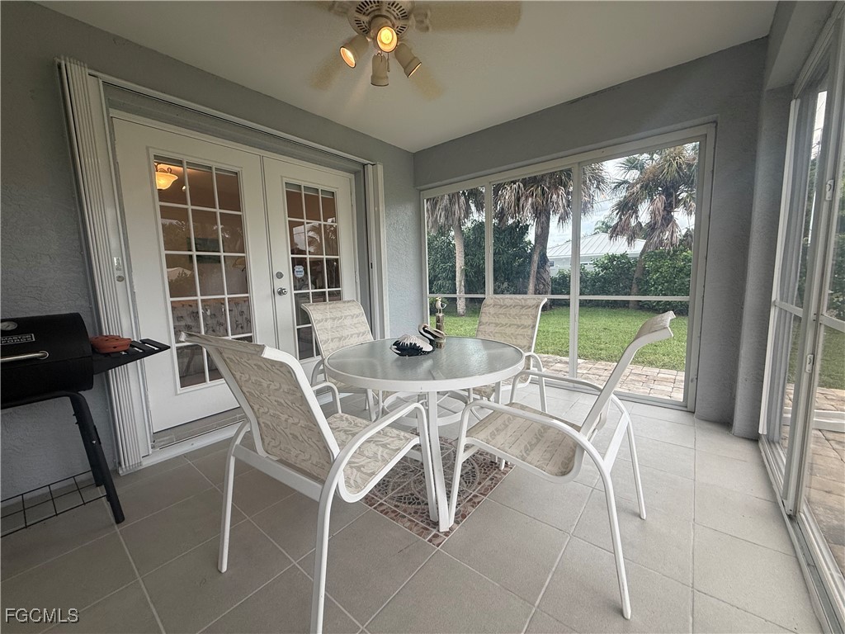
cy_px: 317
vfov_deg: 85.7
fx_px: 342
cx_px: 422
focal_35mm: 14
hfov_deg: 102.1
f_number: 2.2
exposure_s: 1/120
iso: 64
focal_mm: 2.22
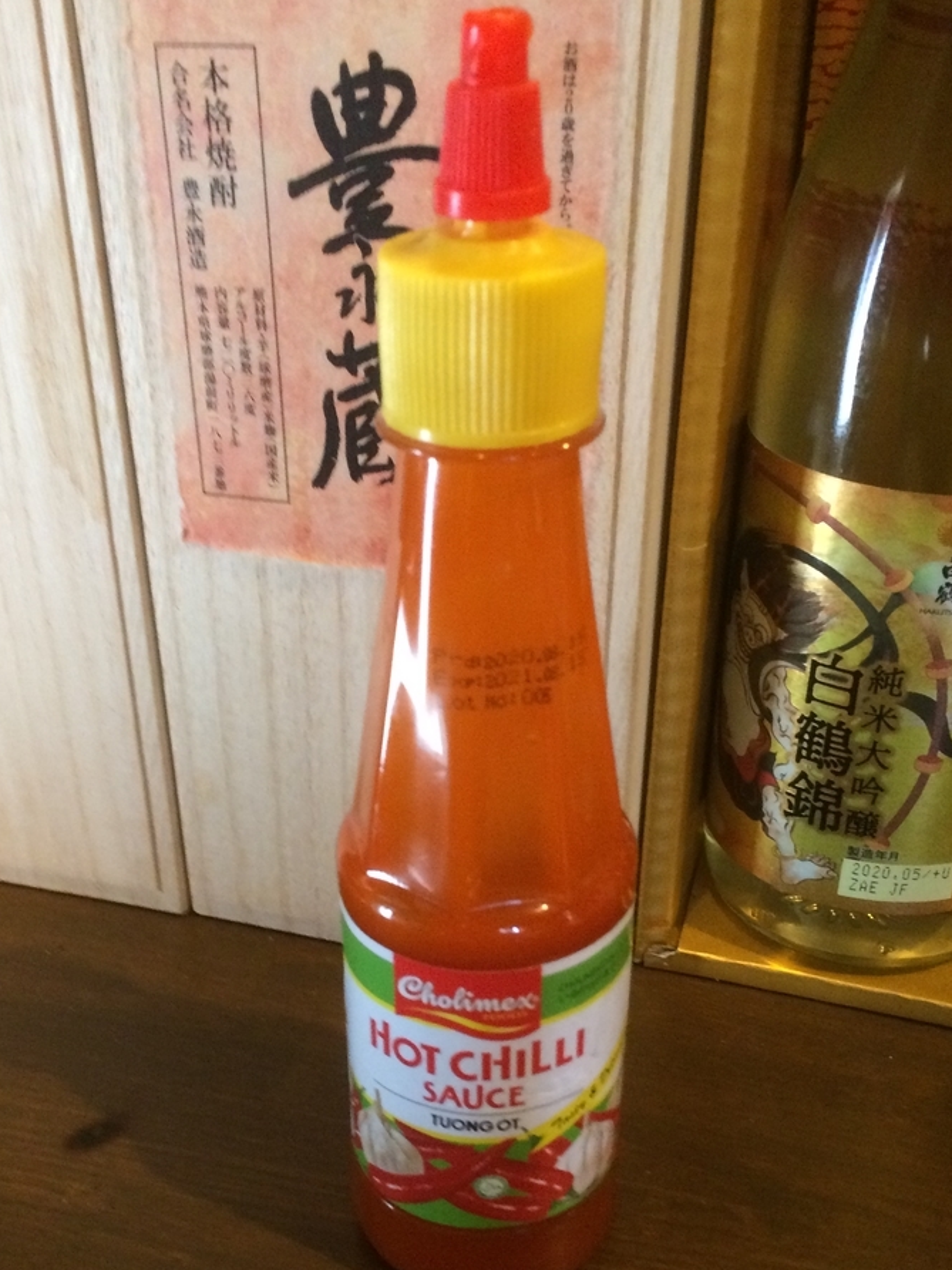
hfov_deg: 36.8
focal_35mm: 39
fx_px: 1430
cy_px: 786
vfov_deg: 47.5
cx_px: 420
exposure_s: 1/30
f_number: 2.2
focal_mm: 4.15
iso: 250
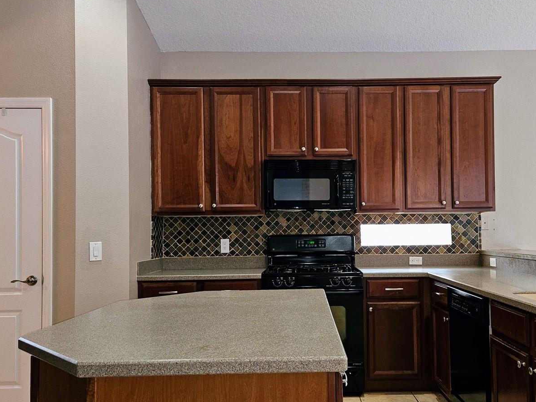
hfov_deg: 58.0
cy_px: 221
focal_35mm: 31
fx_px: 480
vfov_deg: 45.4
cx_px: 316
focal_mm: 5.4
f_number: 1.8
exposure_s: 1/24
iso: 125
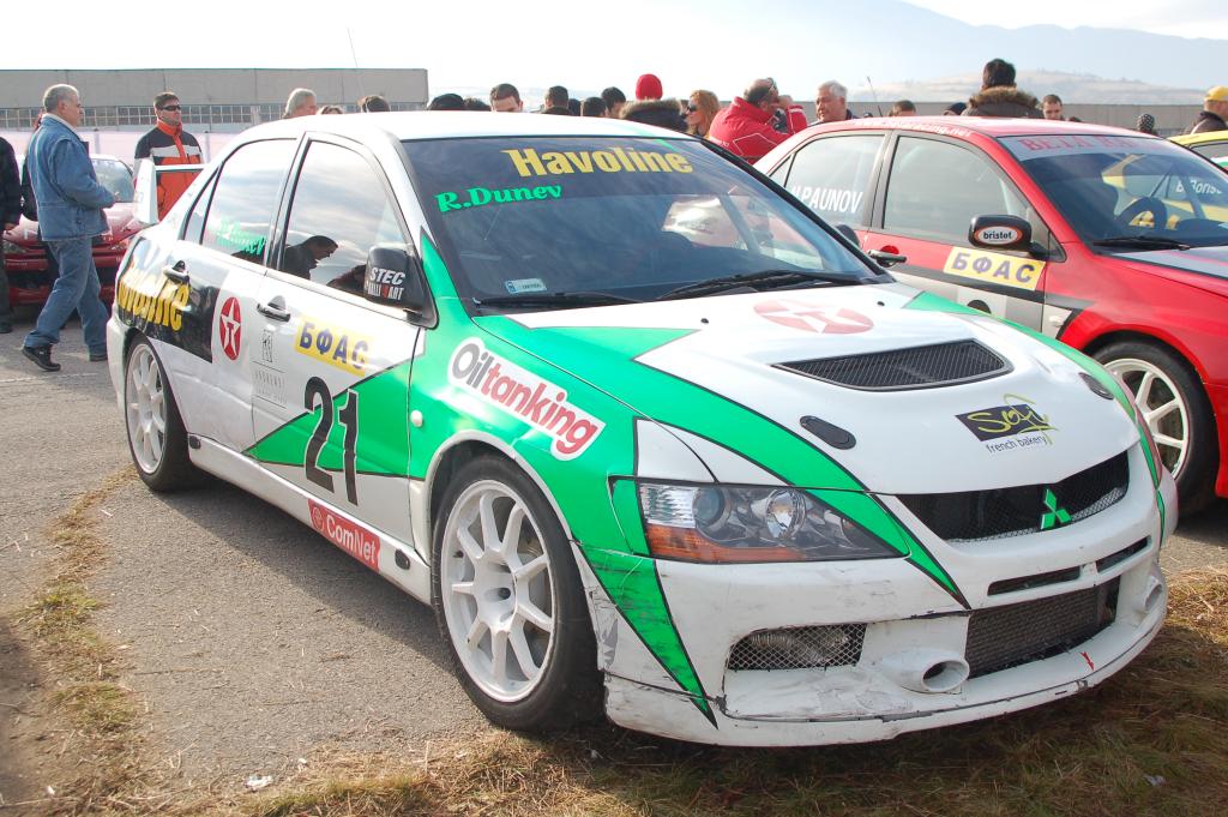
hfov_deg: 49.6
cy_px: 408
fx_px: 1329
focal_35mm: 39
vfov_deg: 34.2
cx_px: 614
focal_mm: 26
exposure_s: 1/250
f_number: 10
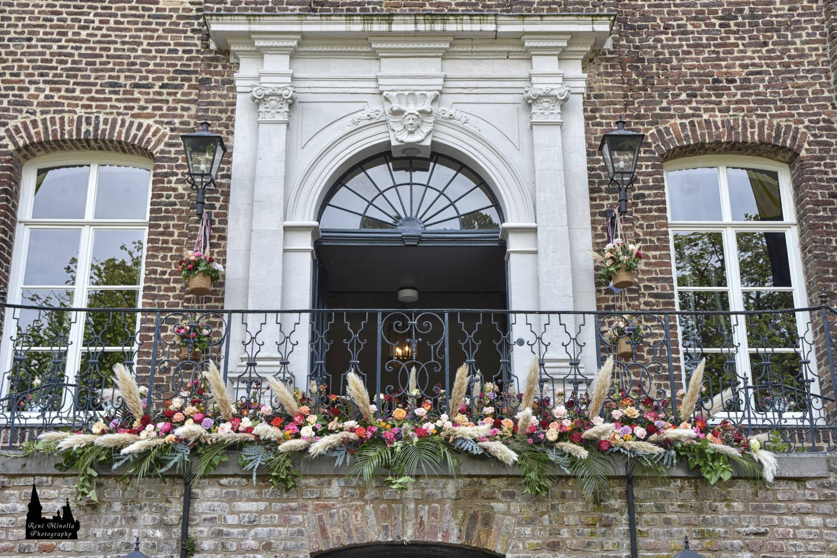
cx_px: 418
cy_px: 279
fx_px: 1081
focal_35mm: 46
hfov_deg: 42.3
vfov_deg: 28.9
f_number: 6.3
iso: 200
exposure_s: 1/160
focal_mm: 31
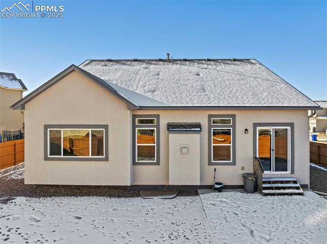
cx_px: 164
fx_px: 226
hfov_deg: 71.7
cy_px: 122
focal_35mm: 24
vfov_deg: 56.7
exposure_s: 1/3200
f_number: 2.8
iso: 140
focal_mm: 12.3
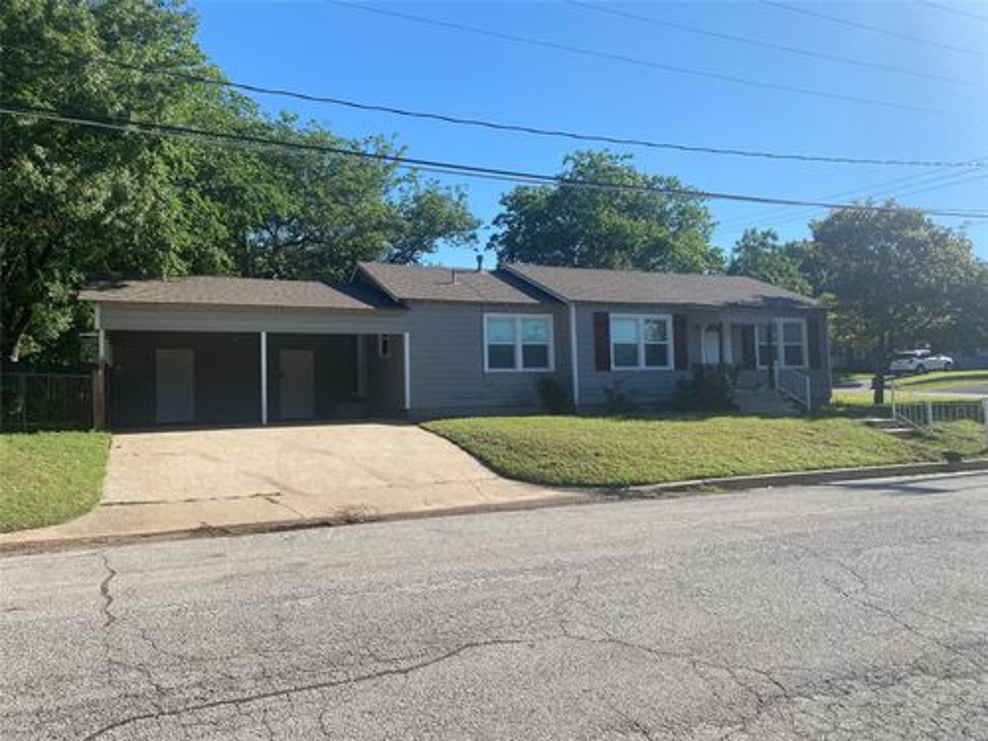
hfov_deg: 67.3
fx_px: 742
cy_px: 370
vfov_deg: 53.1
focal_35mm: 26
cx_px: 494
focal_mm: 4.25
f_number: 1.8
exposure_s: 1/2183
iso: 32
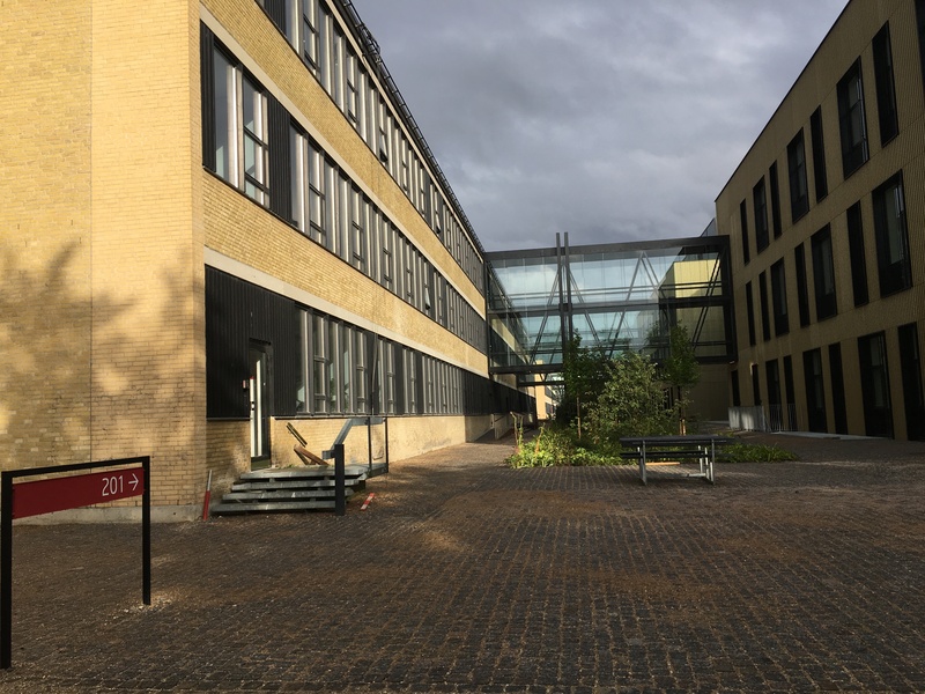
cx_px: 462
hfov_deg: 61.7
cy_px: 347
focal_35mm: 29
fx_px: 775
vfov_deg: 48.2
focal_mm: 4.15
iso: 25
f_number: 2.2
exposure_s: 1/1083
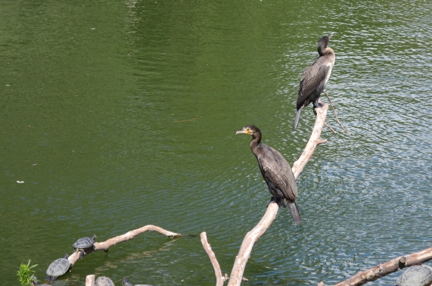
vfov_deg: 9.2
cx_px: 334
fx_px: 1771
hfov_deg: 13.8
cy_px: 107
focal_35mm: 148
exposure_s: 1/1000
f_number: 5.6
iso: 400
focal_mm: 55
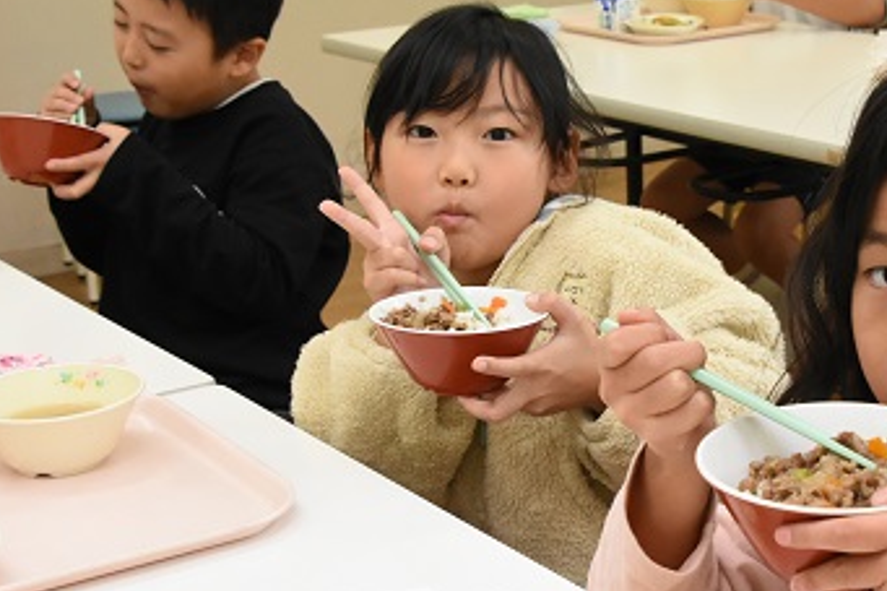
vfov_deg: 18.4
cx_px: 728
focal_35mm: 74
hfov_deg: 26.8
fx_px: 1822
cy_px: 333
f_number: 9
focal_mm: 28
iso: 2500
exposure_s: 1/200
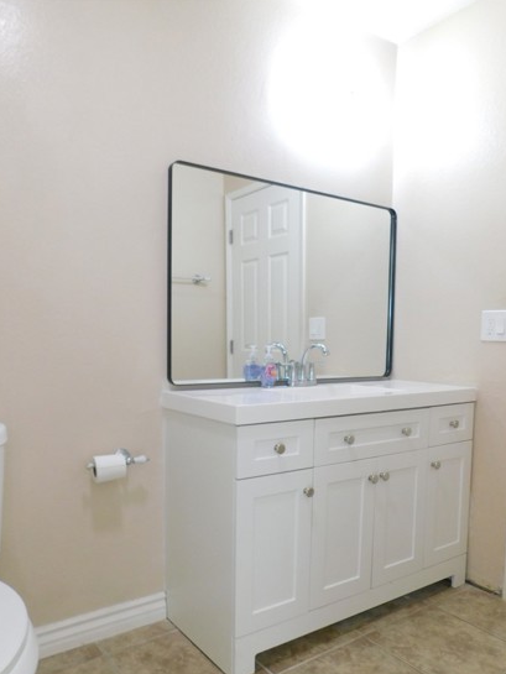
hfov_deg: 51.3
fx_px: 526
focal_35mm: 27
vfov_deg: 65.0
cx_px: 231
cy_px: 388
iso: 220
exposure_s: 1/30
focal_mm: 4
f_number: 3
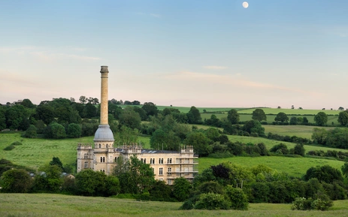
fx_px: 702
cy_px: 111
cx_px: 177
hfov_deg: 27.9
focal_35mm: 74
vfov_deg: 17.6
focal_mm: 70
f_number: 8
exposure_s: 1/20
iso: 64
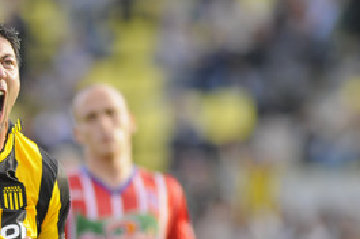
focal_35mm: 1086
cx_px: -38
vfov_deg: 1.3
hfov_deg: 1.9
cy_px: 251
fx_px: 10847
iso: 400
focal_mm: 300
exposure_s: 1/1000
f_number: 2.8
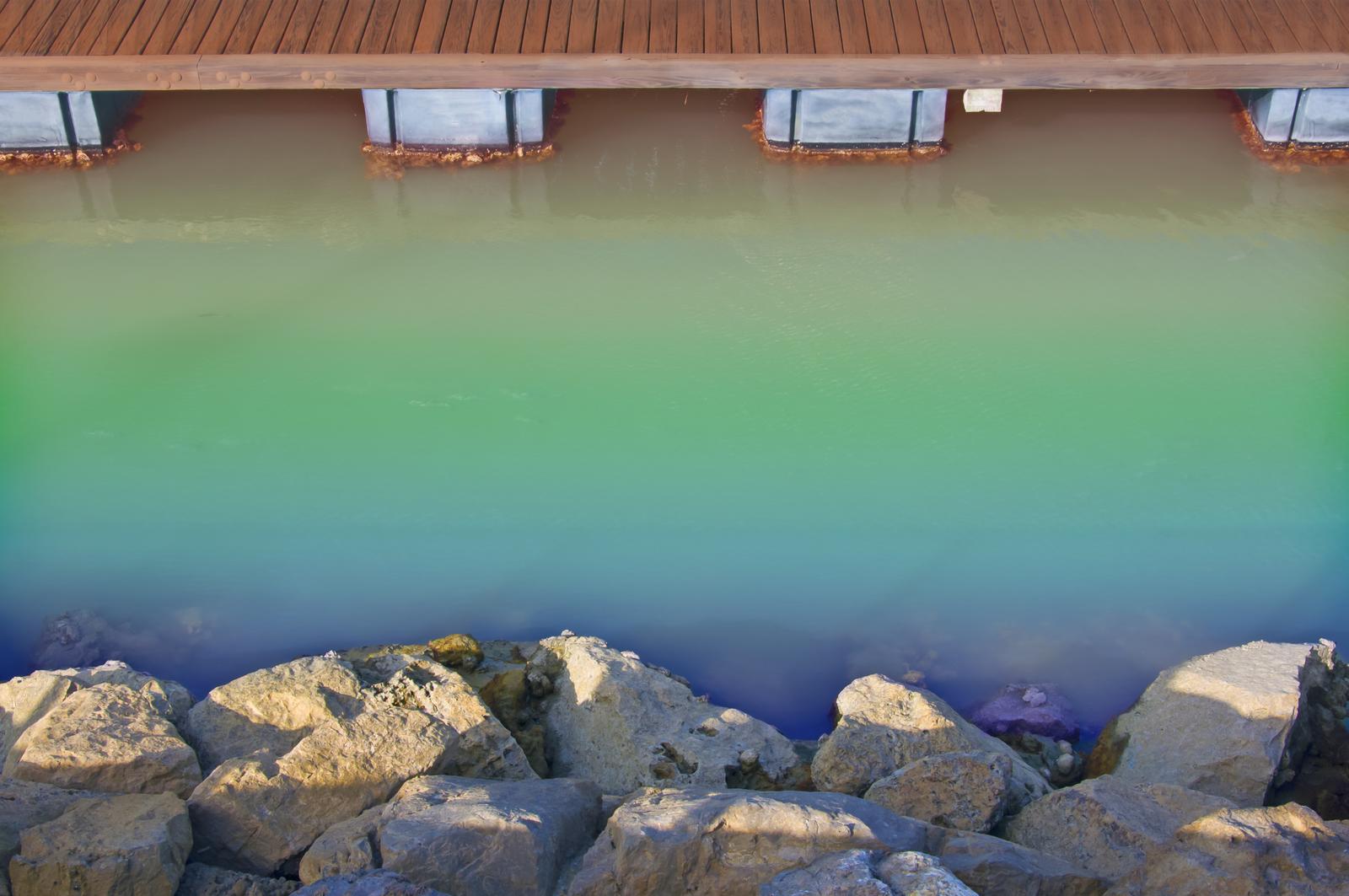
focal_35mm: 48
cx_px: 674
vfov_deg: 28.0
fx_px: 1797
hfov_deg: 41.2
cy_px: 448
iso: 200
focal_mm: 32
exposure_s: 1/125
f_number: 11
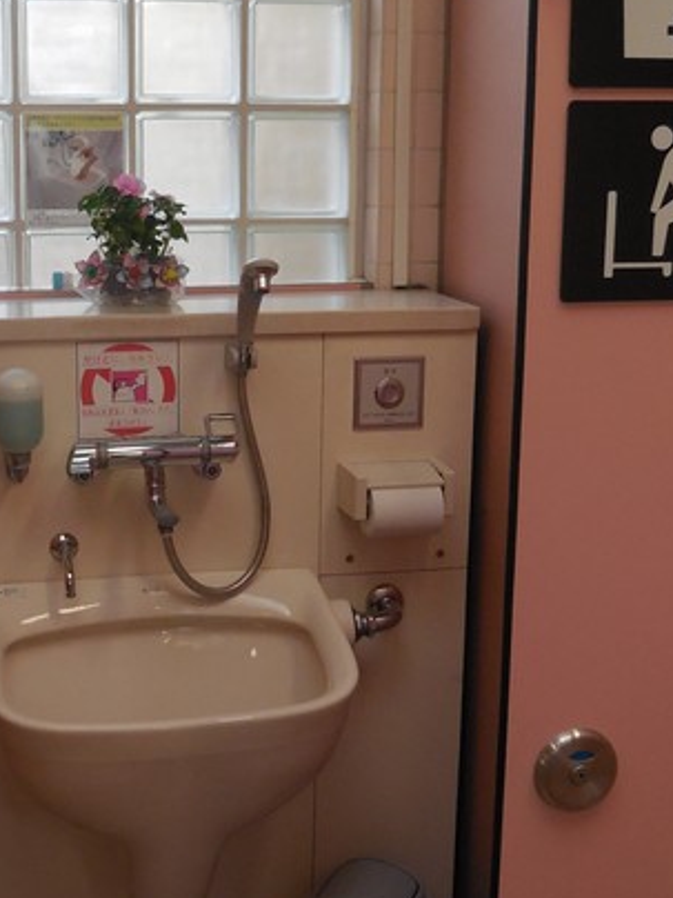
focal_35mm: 57
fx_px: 1478
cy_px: 396
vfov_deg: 33.7
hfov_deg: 25.4
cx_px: 189
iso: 400
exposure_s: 1/250
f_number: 3.2
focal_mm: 5.3
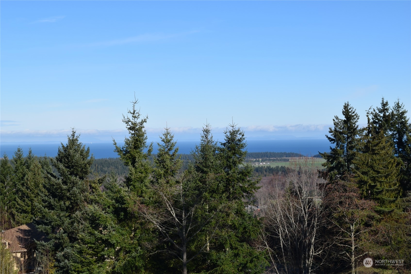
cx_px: 206
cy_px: 137
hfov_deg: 29.8
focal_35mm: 68
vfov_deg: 20.2
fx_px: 771
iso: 100
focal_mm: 45
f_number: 11
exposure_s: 1/200
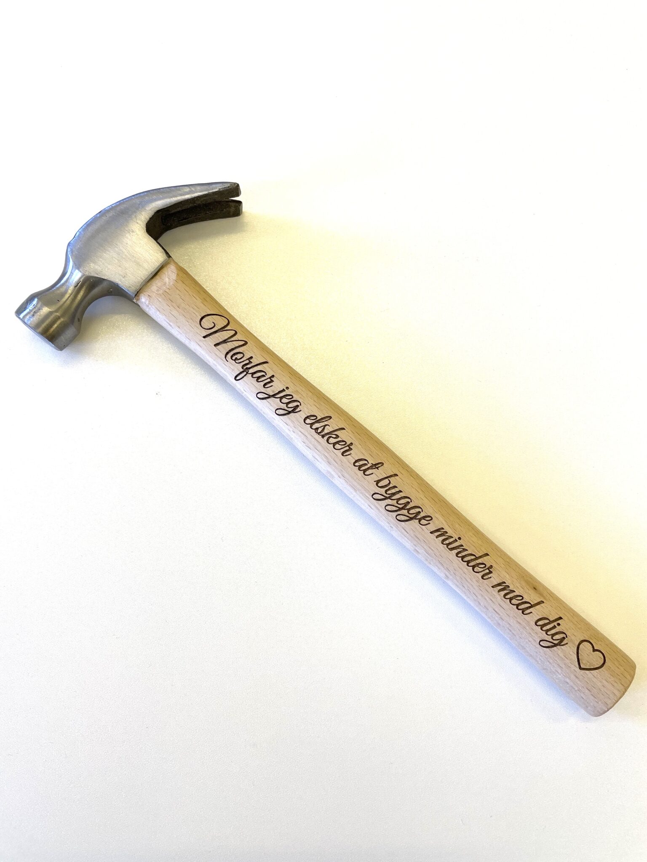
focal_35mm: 26
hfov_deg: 53.1
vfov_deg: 67.3
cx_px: 324
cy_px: 431
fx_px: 648
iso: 64
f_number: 1.6
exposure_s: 1/100
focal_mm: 4.2
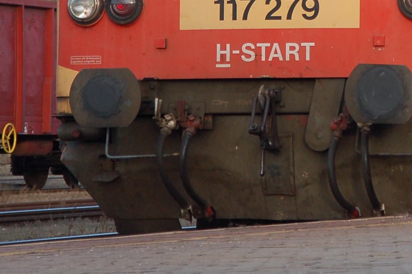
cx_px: 441
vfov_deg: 4.3
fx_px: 3636
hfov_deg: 6.5
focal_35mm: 318
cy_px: -47
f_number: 5.6
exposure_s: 1/500
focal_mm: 78
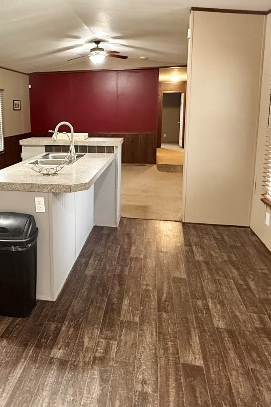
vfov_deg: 63.2
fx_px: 327
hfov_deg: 43.7
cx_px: 73
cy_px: 168
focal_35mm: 29
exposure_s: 1/60
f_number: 2.2
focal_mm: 2.22
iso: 640
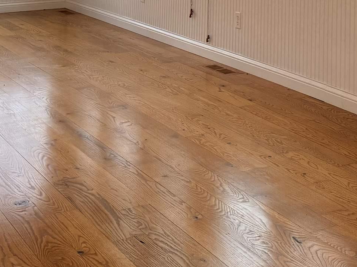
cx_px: 285
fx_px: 794
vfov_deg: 17.3
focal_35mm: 77
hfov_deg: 24.9
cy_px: -127
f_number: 1.78
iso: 125
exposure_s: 1/174
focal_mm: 6.76
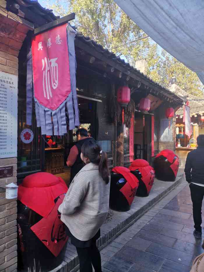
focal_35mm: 26
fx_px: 204
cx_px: 102
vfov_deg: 67.3
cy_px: 136
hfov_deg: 53.1
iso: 50
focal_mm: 4.75
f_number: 1.8
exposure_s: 1/303
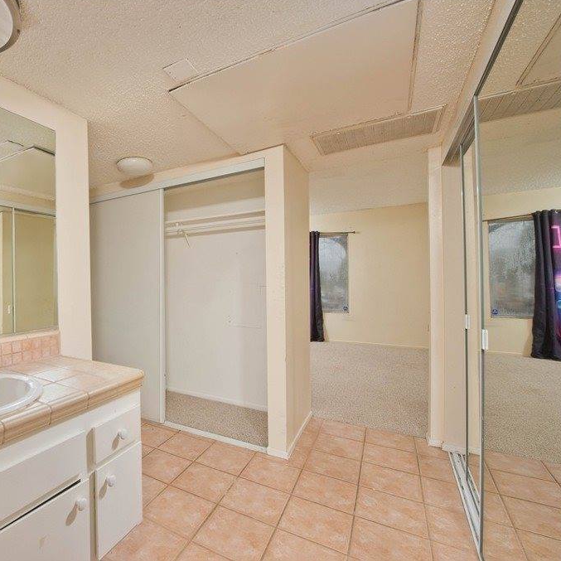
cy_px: 280
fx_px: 330
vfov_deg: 80.7
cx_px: 143
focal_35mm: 18
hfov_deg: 75.2
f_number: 7.1
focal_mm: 14
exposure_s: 1/200
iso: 400
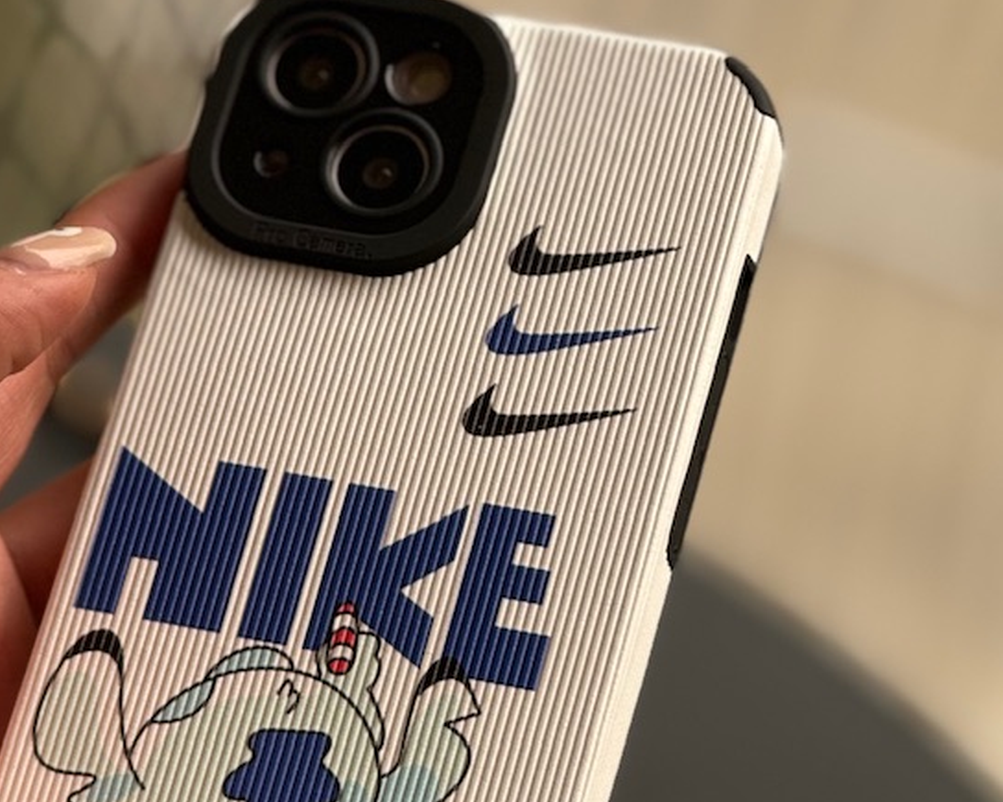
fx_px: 5253
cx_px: 498
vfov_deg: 8.7
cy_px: 431
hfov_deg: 10.9
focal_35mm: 177
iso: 25
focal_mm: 9
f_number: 2.8
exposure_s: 1/134
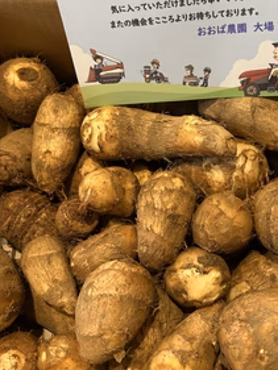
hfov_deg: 38.1
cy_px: 155
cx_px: 191
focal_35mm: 37
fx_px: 396
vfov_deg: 49.9
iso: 160
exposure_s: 1/50
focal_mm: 5.7
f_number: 1.5
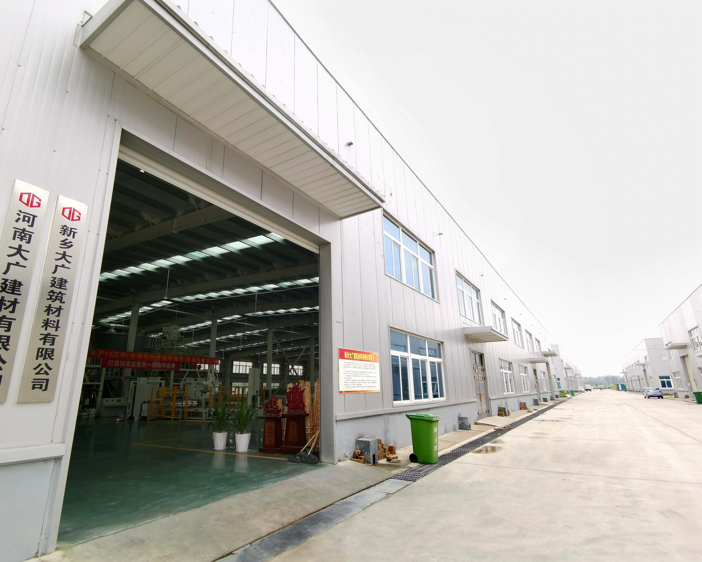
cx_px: 330
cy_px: 282
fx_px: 374
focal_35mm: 18
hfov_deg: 86.3
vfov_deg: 73.8
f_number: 2.2
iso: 50
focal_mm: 2.35
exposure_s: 1/198
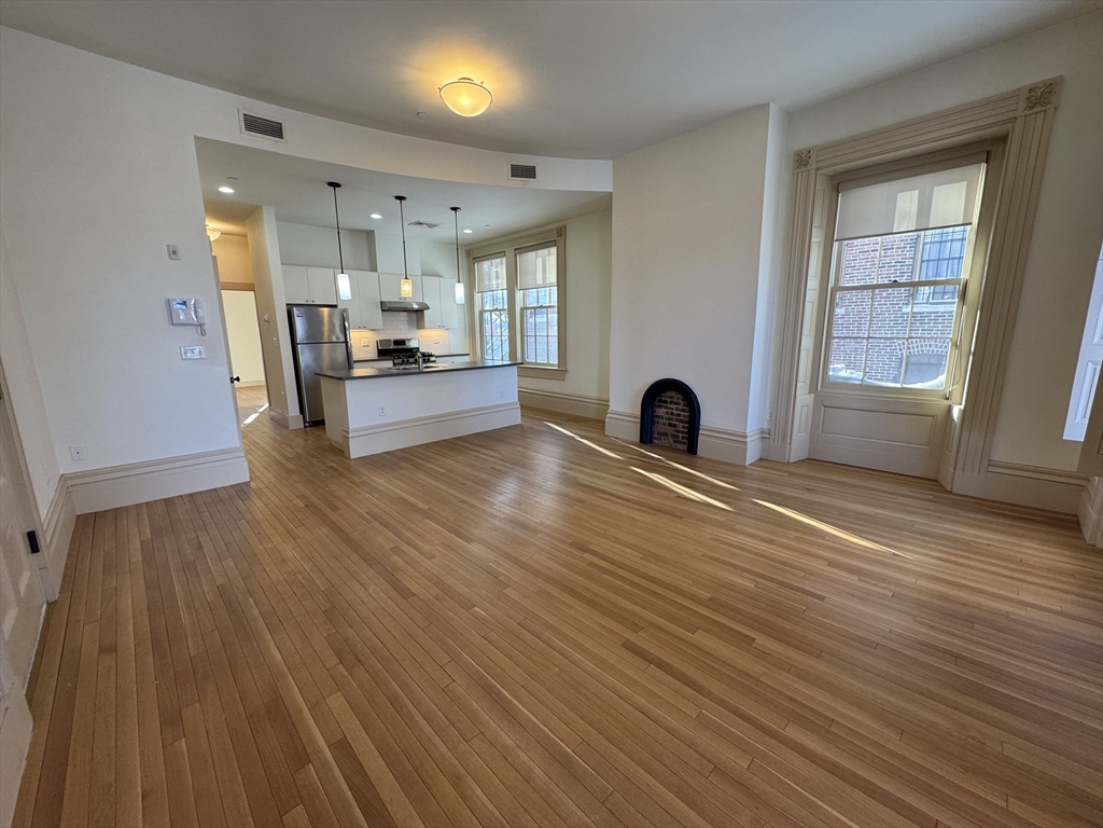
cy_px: 414
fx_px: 446
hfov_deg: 102.1
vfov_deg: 85.7
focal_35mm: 14
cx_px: 552
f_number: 2.2
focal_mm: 2.22
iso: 160
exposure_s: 1/120
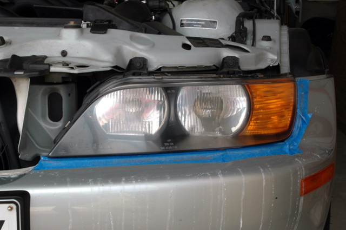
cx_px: 173
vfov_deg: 20.6
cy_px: 115
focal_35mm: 66
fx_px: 634
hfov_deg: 30.5
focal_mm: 44
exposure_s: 1/15
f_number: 22
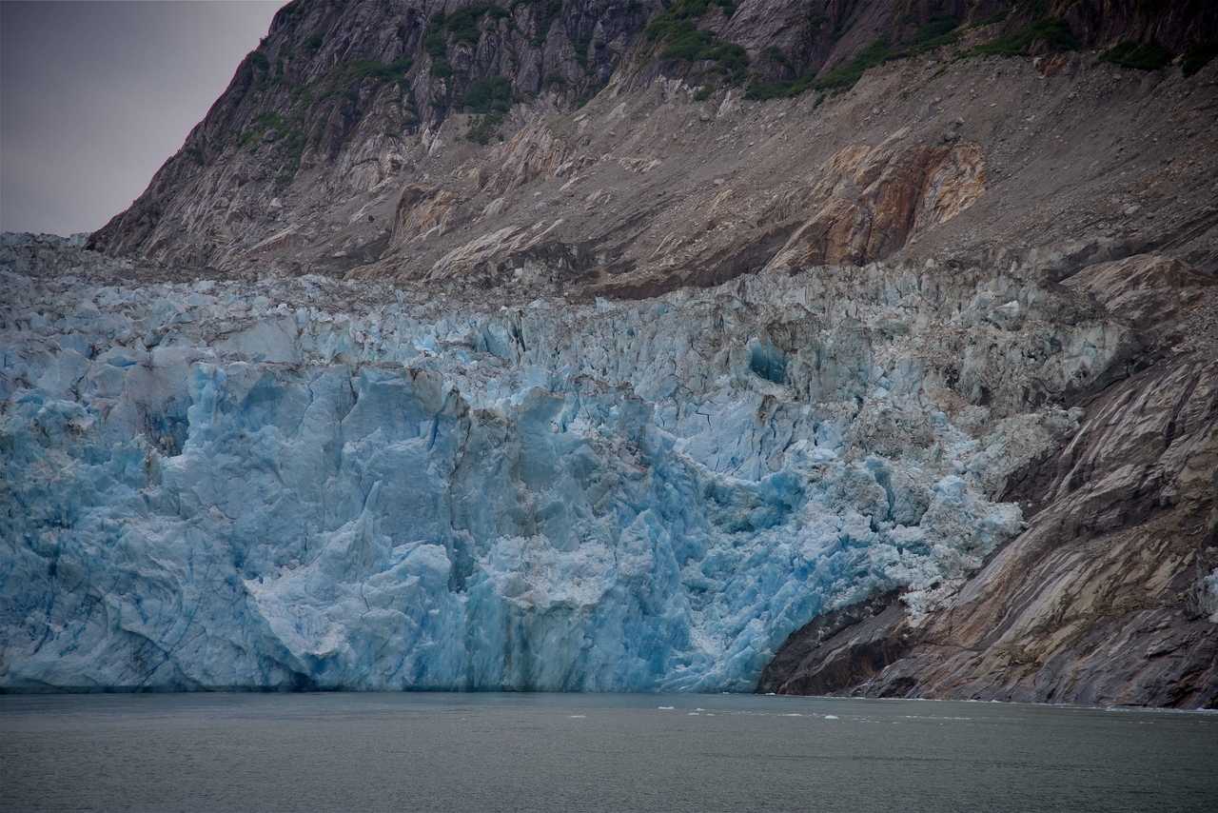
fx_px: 4061
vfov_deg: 11.4
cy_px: 406
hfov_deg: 17.1
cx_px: 609
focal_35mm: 120
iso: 100
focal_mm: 120
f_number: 4.5
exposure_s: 1/250
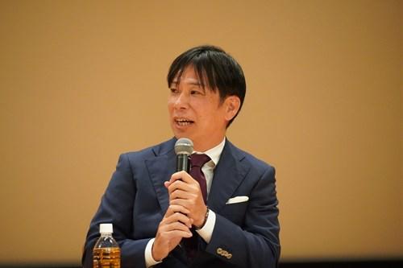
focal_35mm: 482
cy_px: 134
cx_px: 202
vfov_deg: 2.9
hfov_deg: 4.3
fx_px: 5388
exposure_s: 1/200
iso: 6400
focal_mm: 321
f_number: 6.3
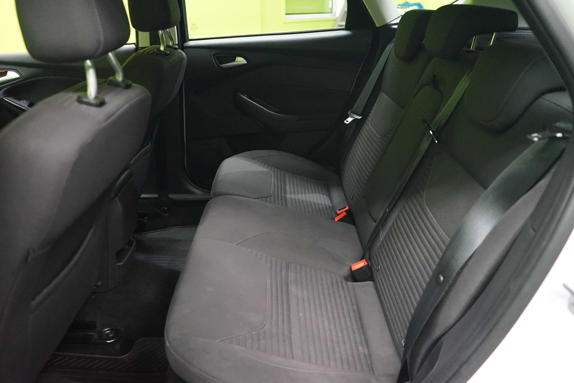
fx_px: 462
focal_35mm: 29
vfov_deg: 45.0
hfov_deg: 63.7
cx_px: 287
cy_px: 192
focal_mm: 29
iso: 6400
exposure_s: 1/40
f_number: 3.5
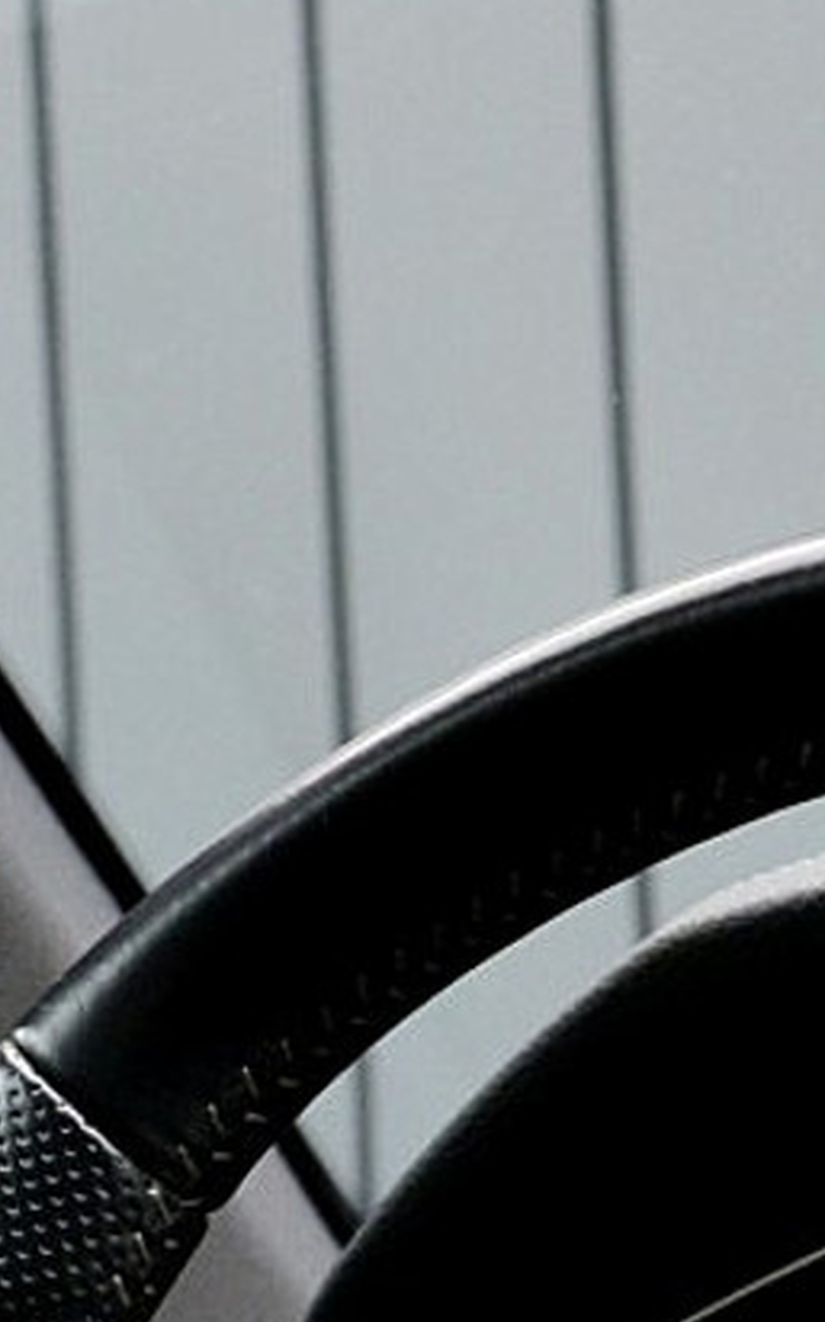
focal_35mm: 171
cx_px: 652
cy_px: 1755
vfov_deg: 11.9
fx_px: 6160
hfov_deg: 7.7
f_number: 7.1
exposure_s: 1/60
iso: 800
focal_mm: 24
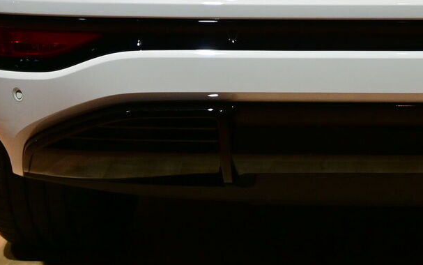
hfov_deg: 14.3
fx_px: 1672
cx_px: 383
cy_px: -79
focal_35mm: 145
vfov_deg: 8.9
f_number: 4.8
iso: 320
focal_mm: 30
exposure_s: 1/320
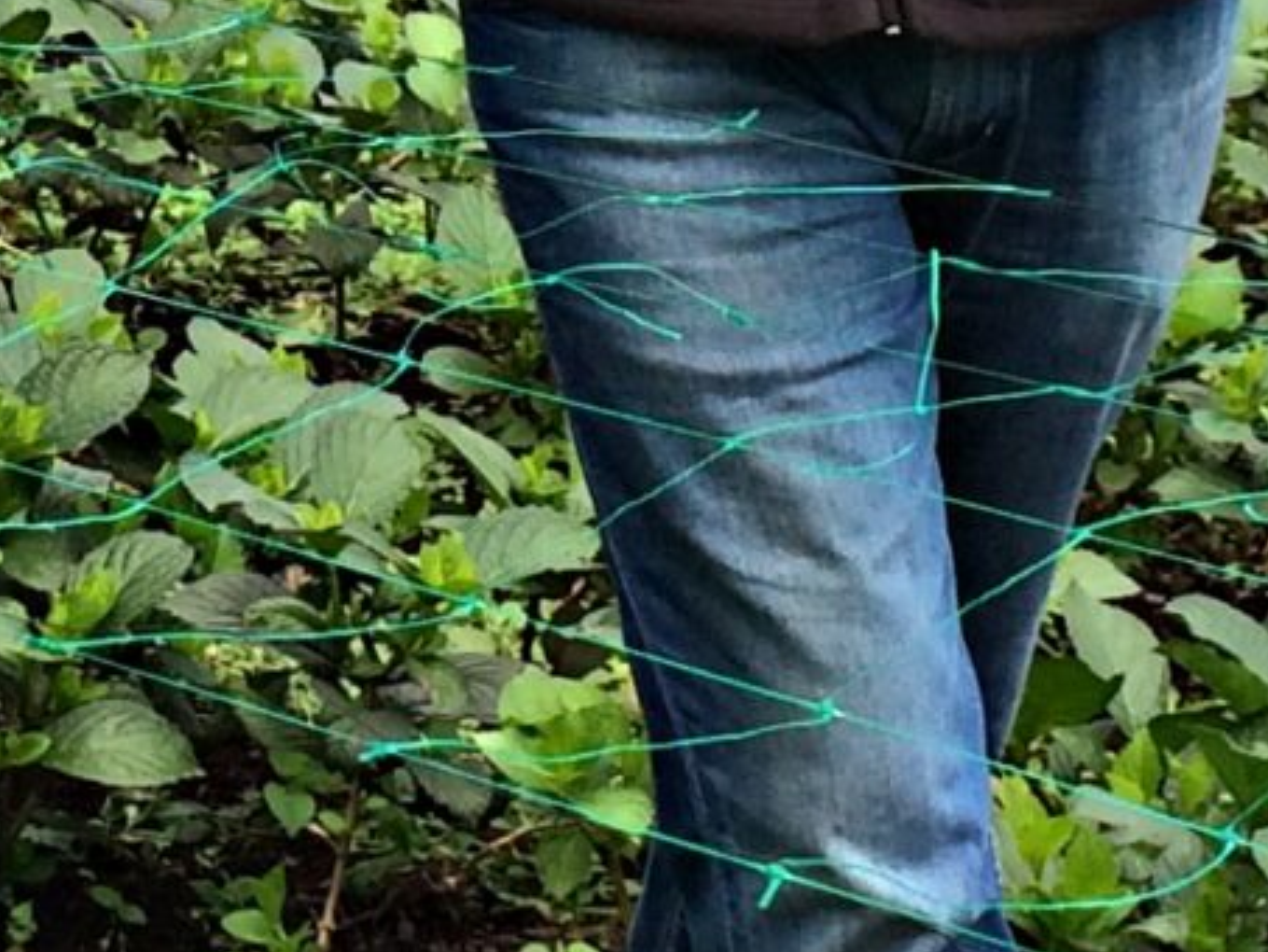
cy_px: -232
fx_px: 6009
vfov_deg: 8.9
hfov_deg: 12.0
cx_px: 106
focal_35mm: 164
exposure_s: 1/526
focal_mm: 4.15
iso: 32
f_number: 2.2
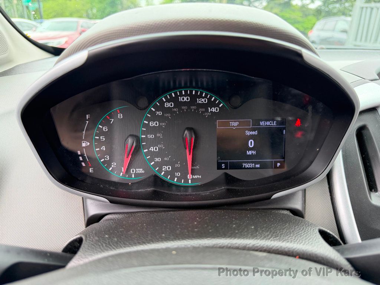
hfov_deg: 71.6
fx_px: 263
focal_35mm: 24
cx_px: 190
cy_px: 142
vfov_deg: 56.8
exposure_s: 1/230
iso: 200
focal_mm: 6.76
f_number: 1.78
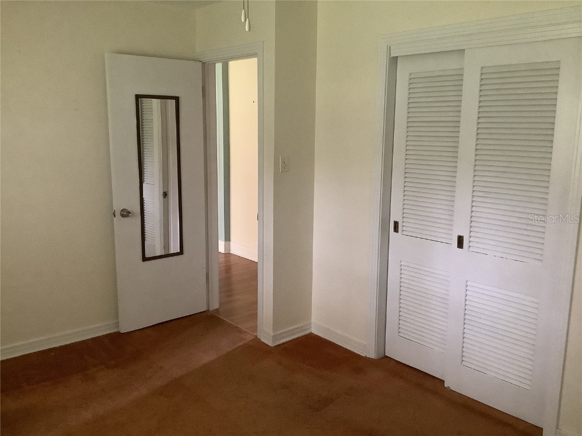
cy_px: 218
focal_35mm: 31
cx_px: 291
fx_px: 521
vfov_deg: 45.4
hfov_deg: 58.4
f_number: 2.4
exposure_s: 1/25
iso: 400
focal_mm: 3.3
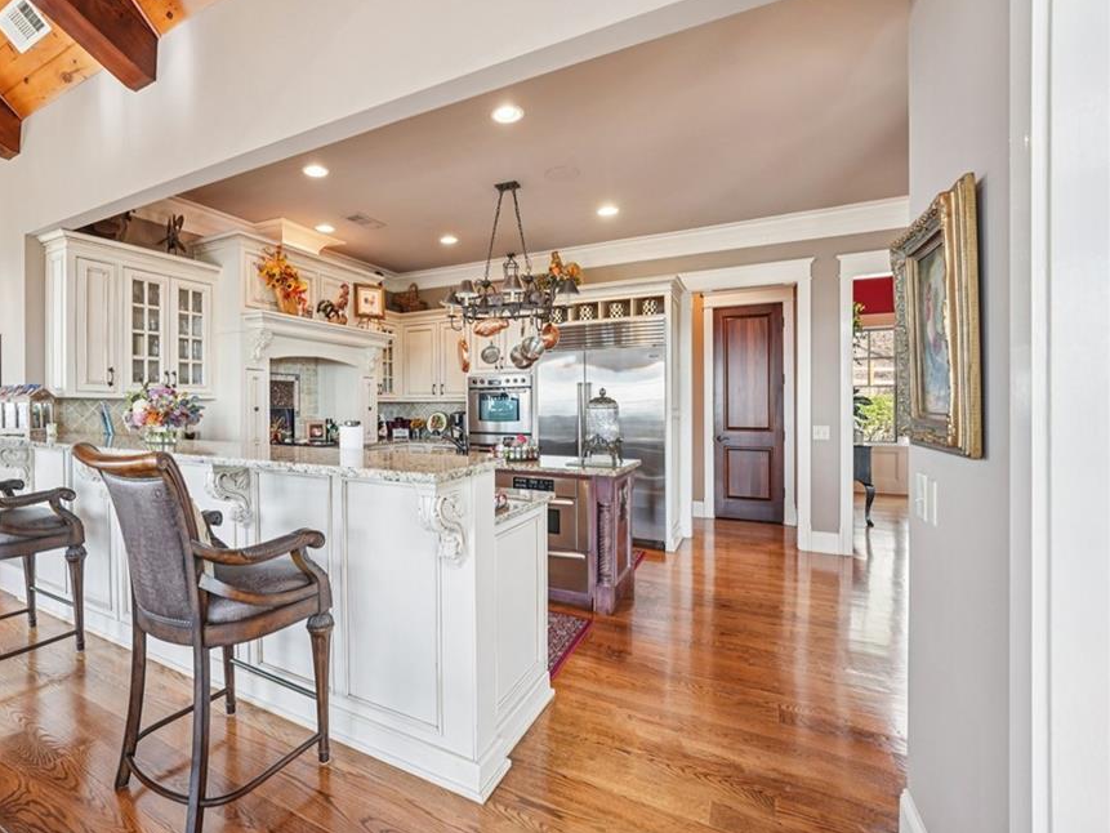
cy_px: 411
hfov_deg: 93.4
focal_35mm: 16
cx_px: 451
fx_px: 513
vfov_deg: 78.1
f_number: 8
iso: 320
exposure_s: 1/8
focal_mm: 14
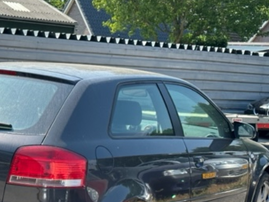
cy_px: 143
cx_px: 68
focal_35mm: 91
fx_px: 707
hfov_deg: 21.4
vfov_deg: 16.2
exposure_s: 1/1565
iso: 64
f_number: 1.78
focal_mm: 6.86
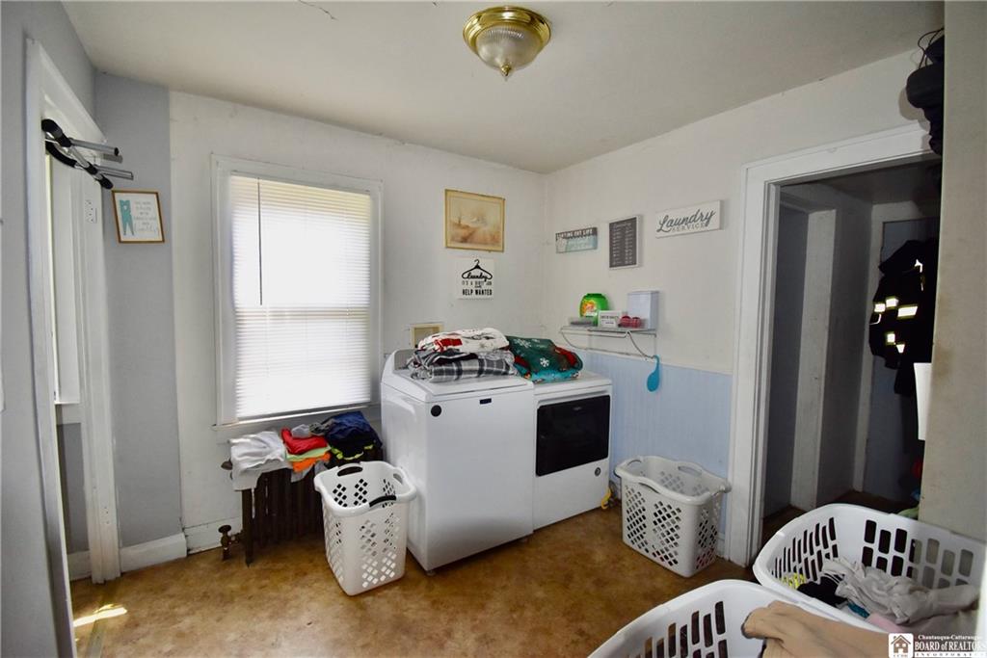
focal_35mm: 15
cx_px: 494
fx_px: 411
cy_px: 329
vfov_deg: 77.3
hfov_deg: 100.4
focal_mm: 10
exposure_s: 1/200
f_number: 4.5
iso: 800
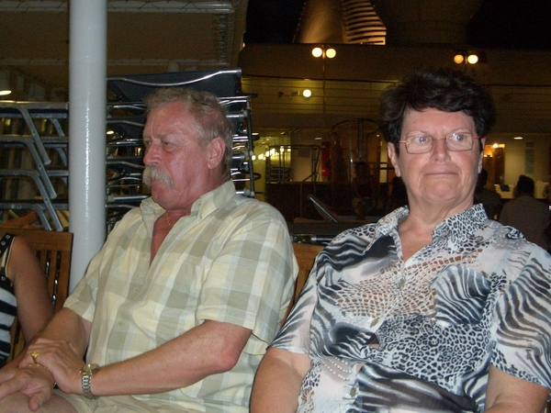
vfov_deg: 29.7
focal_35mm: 49
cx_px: 276
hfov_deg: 38.9
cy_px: 206
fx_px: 780
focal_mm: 8.2
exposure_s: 1/60
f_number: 3.1
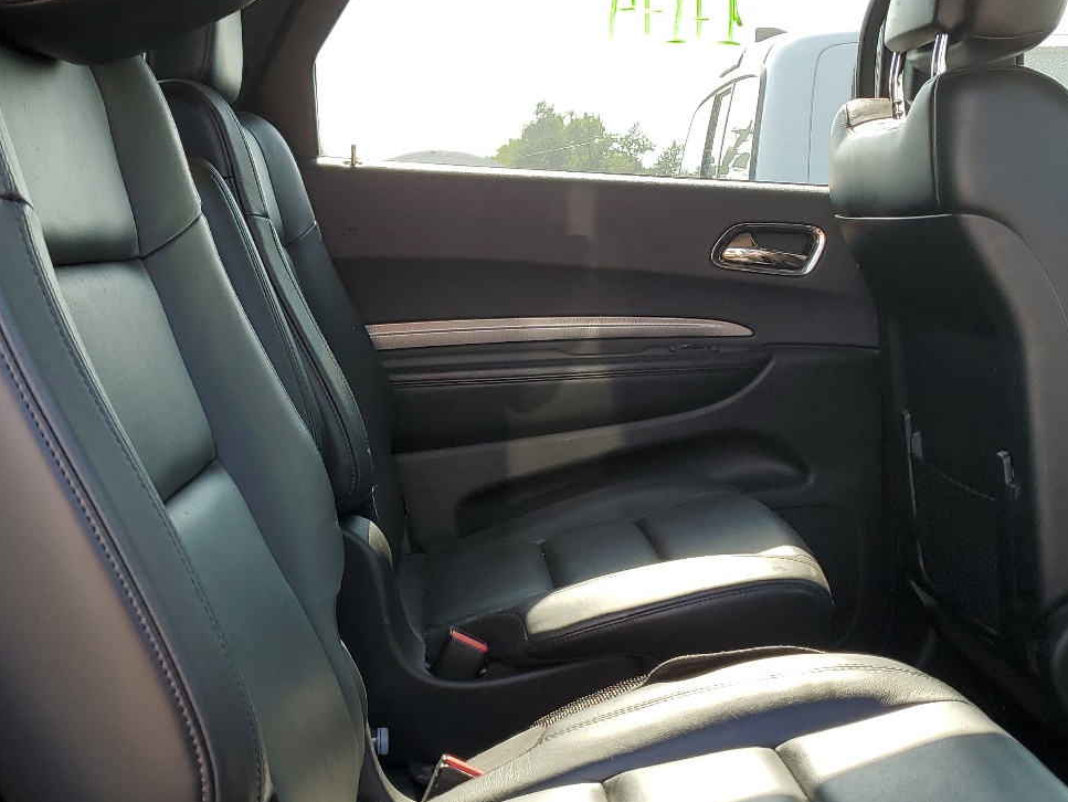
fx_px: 1327
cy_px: 492
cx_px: 369
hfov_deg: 43.3
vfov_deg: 33.5
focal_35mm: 43
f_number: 1.5
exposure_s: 1/233
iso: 50
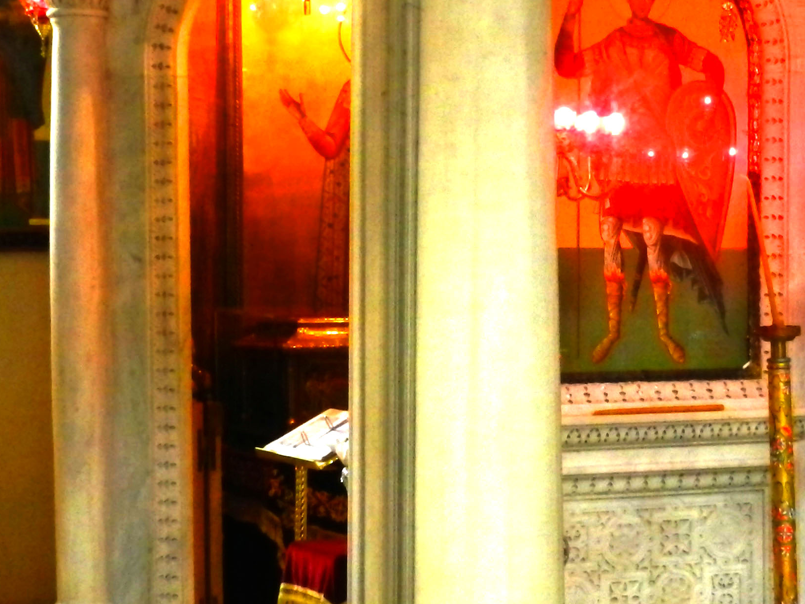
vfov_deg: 15.9
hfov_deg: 20.9
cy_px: 350
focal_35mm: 93
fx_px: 2163
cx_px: 600
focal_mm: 6.7
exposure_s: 1/3
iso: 200
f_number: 4
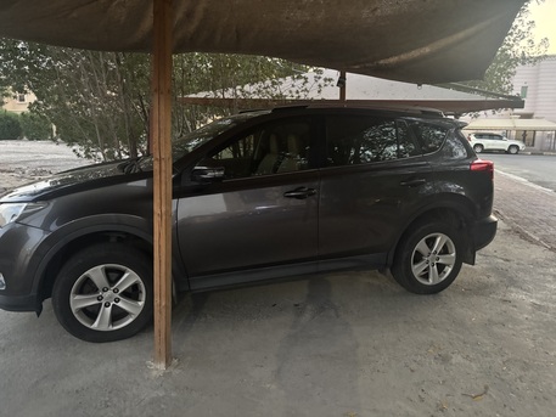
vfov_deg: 53.1
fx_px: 418
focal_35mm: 26
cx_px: 278
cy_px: 208
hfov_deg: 67.3
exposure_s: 1/30
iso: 800
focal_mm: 5.96
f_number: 1.6
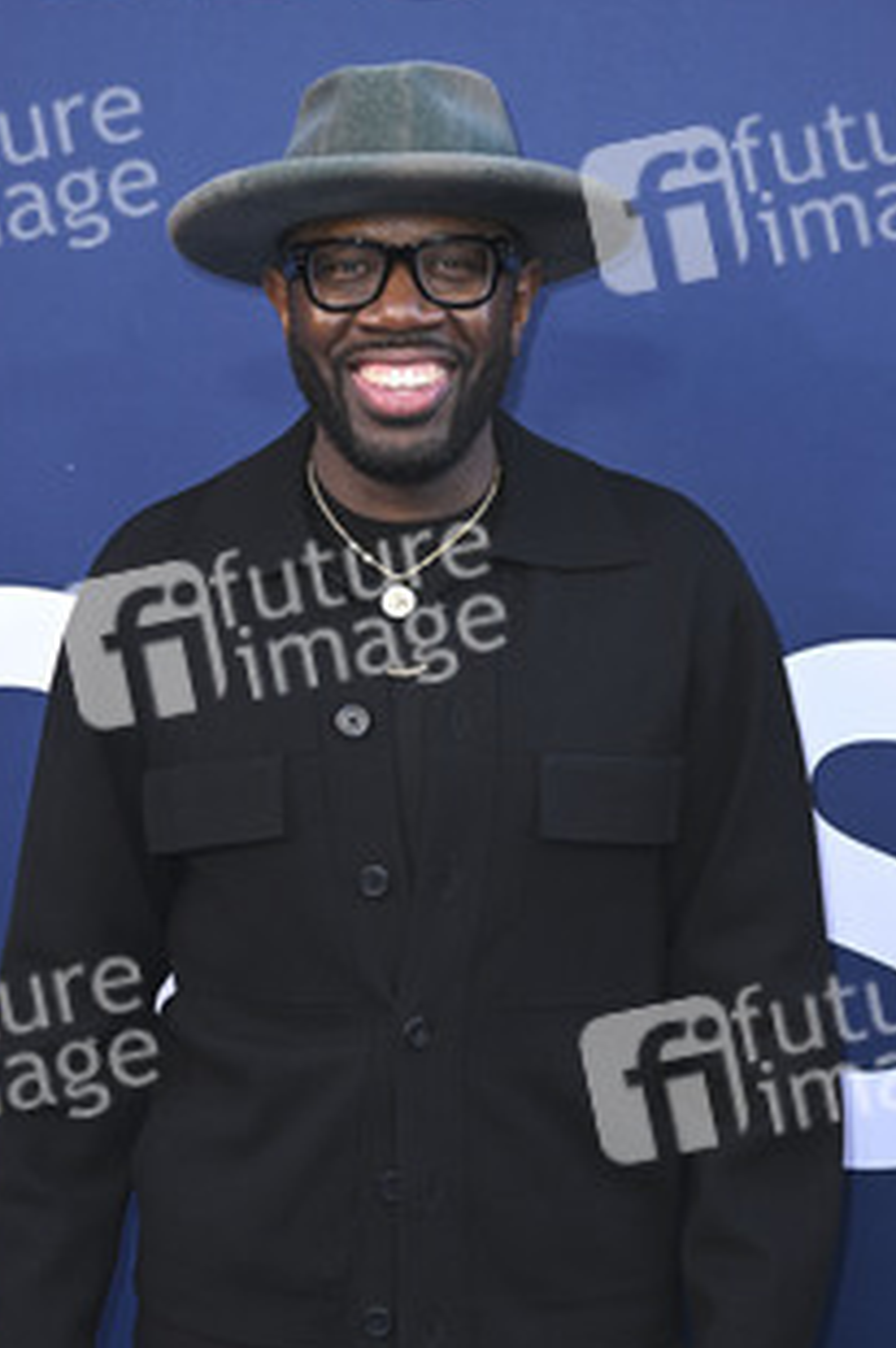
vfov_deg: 25.3
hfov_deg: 17.0
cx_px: 409
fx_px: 2993
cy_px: 844
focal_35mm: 80
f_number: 5.6
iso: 640
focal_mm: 62
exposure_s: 1/200
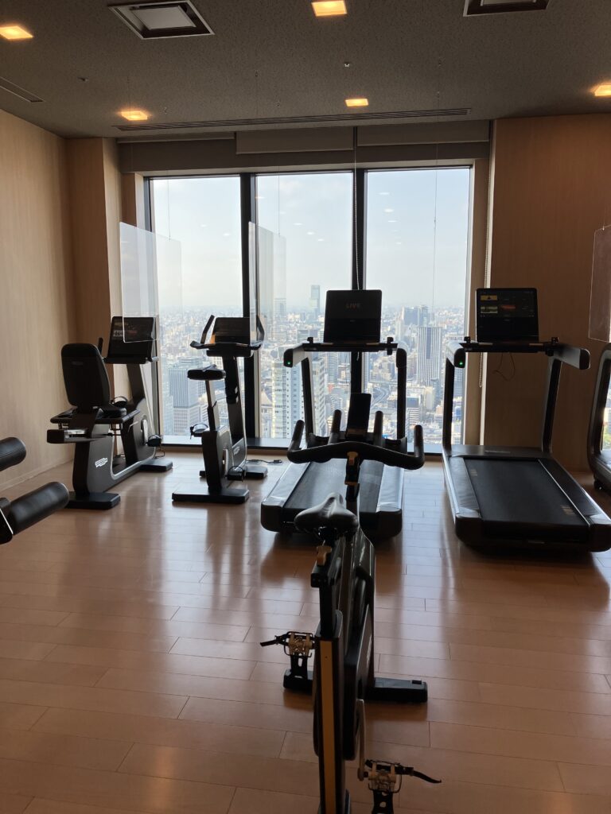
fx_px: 659
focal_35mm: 28
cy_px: 407
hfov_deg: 49.7
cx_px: 306
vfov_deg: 63.4
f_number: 1.8
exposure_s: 1/349
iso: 32
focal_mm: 3.99
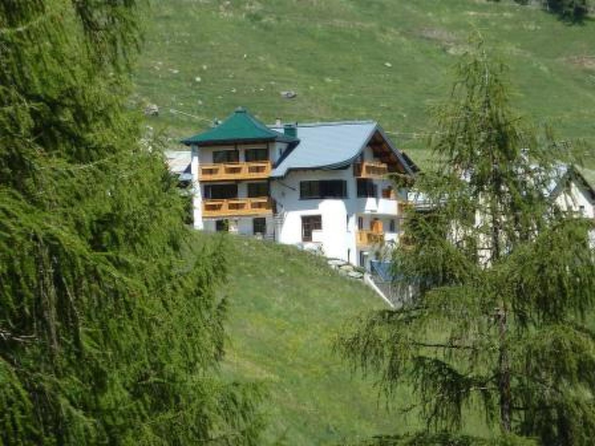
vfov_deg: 3.7
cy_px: 223
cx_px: 298
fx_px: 6858
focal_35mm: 399
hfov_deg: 5.0
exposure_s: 1/250
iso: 80
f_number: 4.9
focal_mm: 49.2
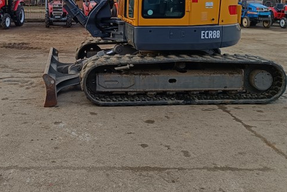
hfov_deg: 46.0
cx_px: 78
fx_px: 327
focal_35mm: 41
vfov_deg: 31.4
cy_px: 25
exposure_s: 1/133
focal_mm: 5.59
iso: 50
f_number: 1.88
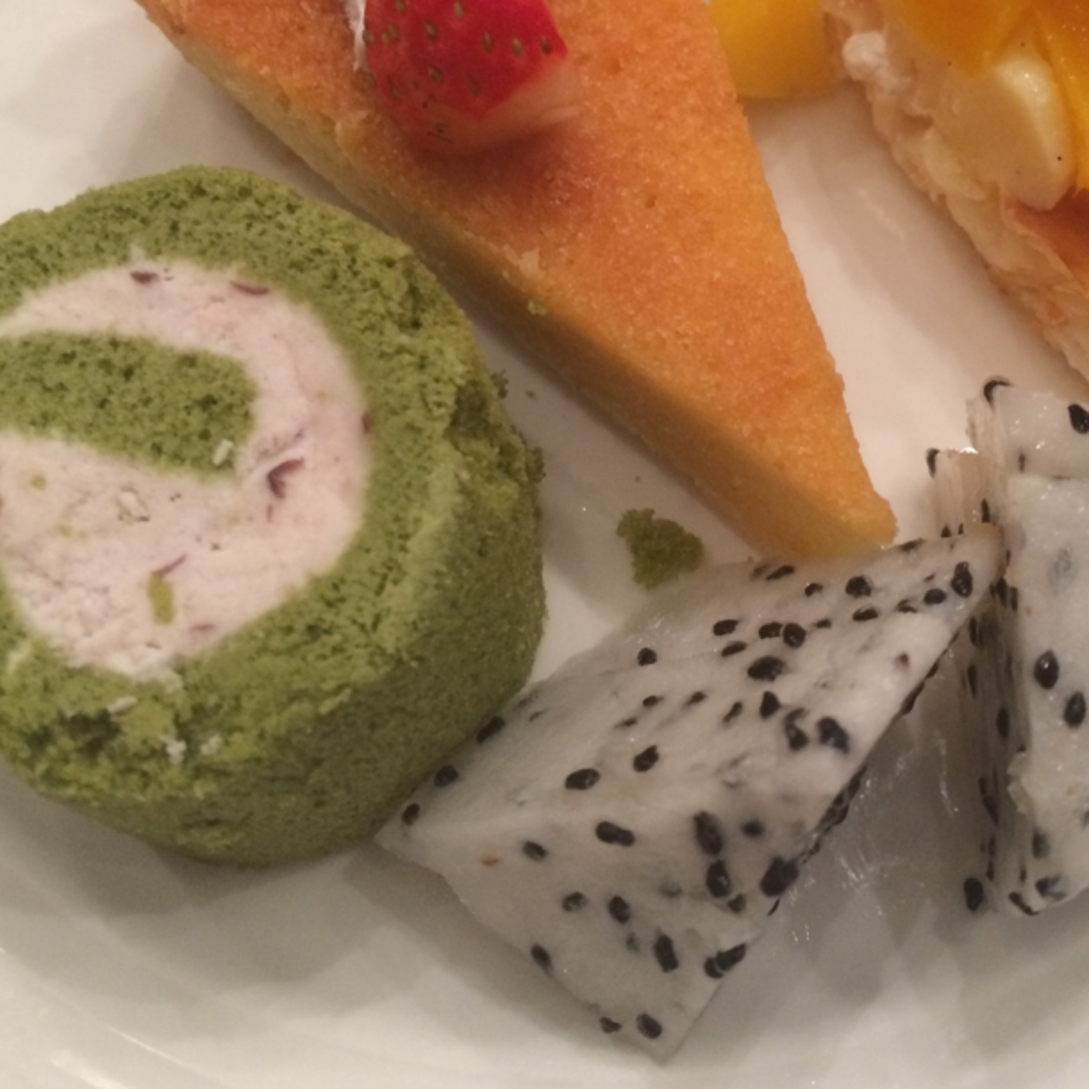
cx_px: 673
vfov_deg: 38.0
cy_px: 255
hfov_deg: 38.9
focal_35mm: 43
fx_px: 1530
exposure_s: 1/30
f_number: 2.2
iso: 160
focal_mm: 4.15
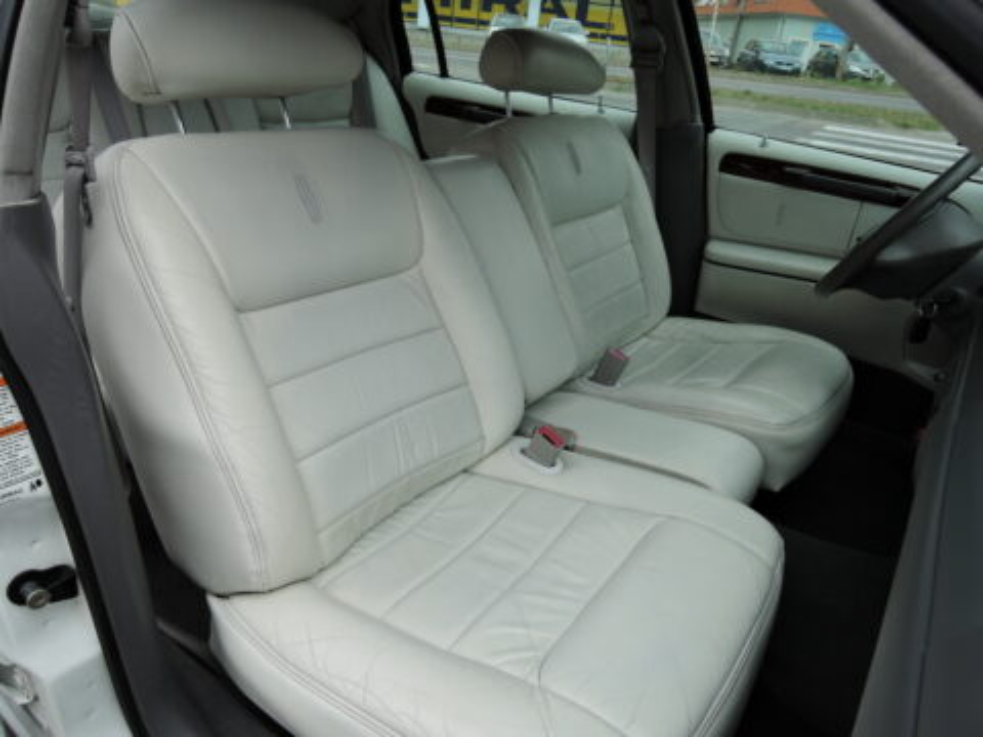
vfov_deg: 56.8
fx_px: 682
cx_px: 492
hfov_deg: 71.6
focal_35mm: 24
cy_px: 368
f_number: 2.8
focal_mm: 5.1
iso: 80
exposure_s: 1/100
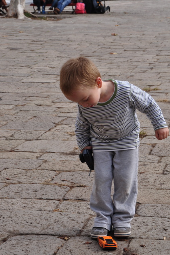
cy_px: 122
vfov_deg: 20.6
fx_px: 703
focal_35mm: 99
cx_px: 103
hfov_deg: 13.8
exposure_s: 1/320
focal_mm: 44
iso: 200
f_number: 10
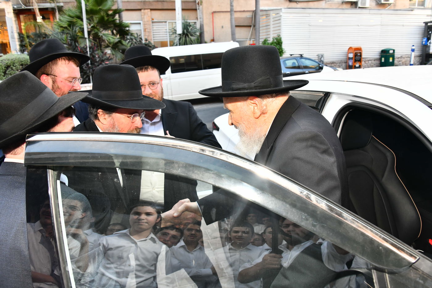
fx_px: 336
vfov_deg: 46.4
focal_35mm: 28
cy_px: 144
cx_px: 216
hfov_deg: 65.5
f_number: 5.6
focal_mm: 28
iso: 800
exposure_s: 1/160
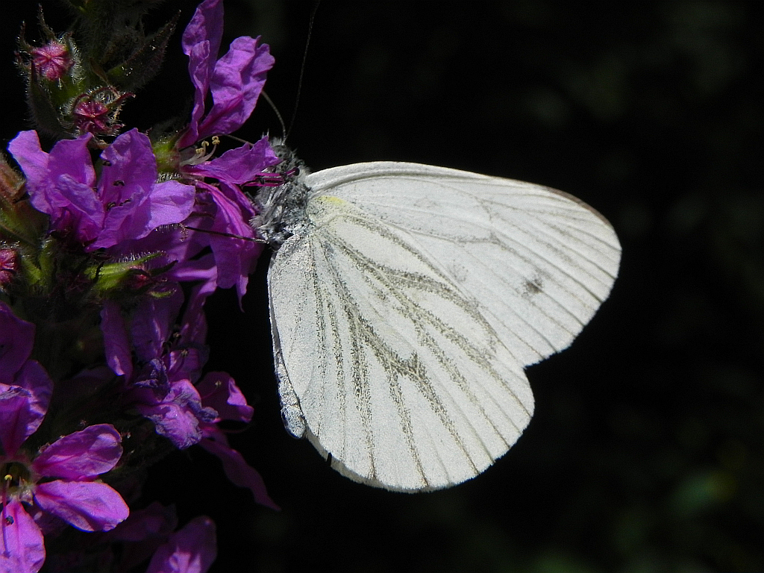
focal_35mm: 95
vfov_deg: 15.6
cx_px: 382
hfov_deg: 20.7
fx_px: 2097
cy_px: 286
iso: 160
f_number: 8
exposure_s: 1/1166
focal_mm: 16.9
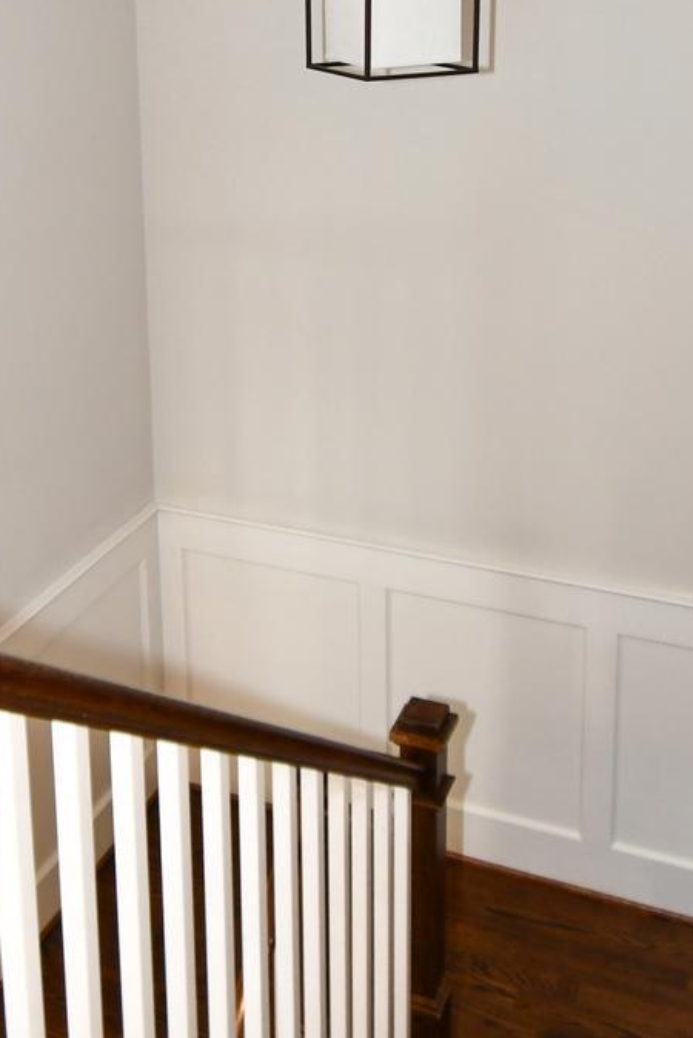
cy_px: 399
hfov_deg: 32.7
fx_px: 1183
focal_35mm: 41
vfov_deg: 47.0
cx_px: 346
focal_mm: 12
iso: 800
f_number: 4
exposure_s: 1/60
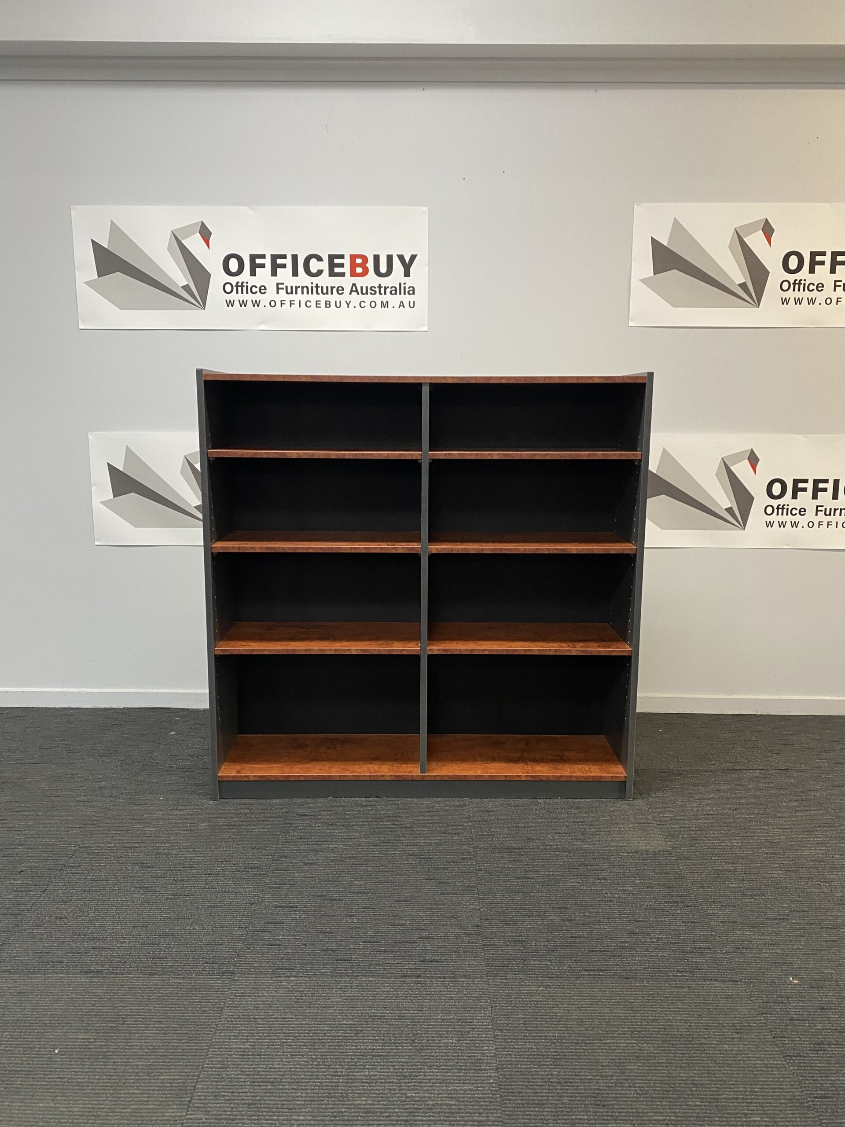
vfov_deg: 67.3
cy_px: 564
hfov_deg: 53.1
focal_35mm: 26
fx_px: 846
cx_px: 422
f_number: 1.8
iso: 200
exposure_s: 1/50
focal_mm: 4.25
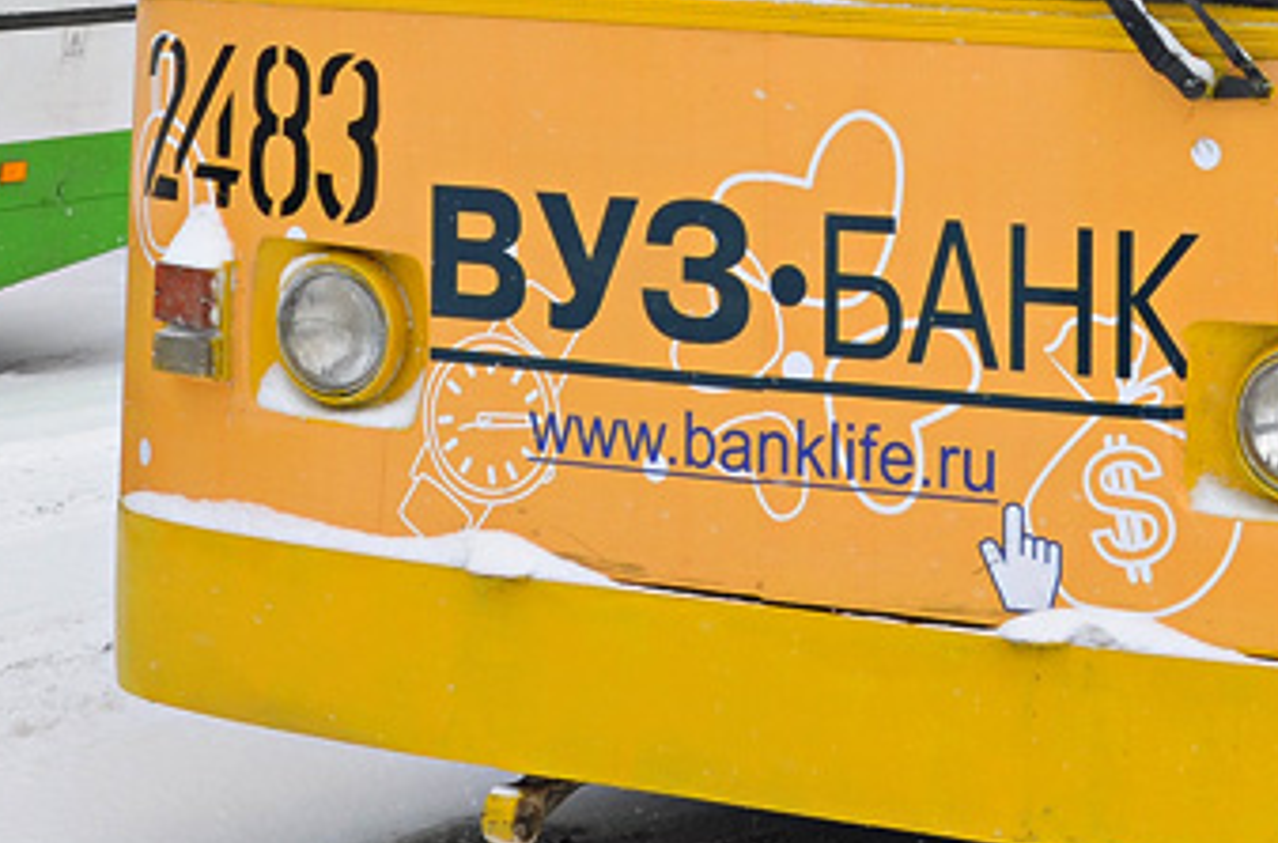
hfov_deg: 15.8
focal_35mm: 128
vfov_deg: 10.4
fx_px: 4529
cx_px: 1214
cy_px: -234
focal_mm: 24
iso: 160
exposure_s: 1/250
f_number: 8
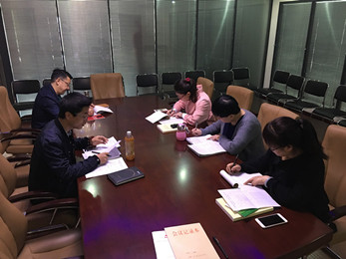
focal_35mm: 29
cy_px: 130
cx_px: 173
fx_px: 290
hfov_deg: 61.7
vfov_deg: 48.2
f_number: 2.2
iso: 100
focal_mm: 4.15
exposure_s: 1/10
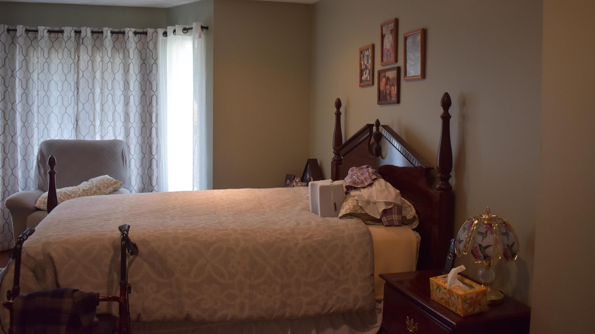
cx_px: 298
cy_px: 144
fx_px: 529
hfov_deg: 58.7
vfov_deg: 35.0
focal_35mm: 34
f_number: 4
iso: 720
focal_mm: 21
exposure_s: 1/60
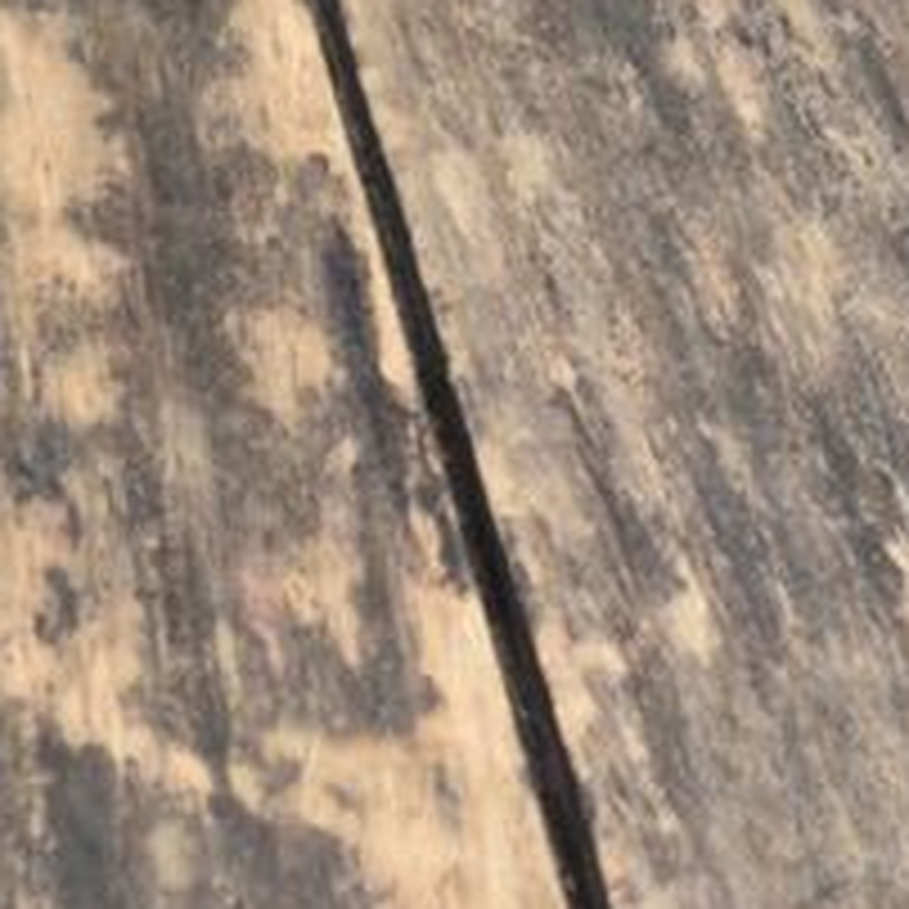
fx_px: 13152
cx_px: 1940
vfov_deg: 4.0
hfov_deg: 3.9
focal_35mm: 443
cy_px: 315
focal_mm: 55
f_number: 5.6
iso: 220
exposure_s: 1/125
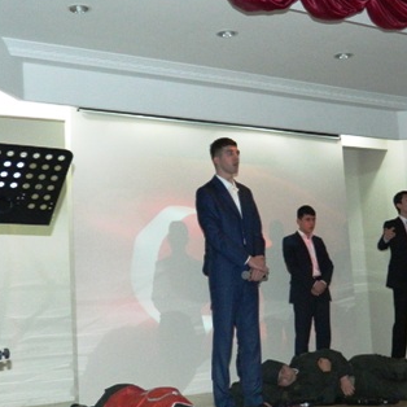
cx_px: 305
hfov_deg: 26.9
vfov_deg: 27.3
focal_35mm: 63
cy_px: 219
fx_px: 838
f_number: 3.3
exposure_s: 1/40
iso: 500
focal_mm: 6.2
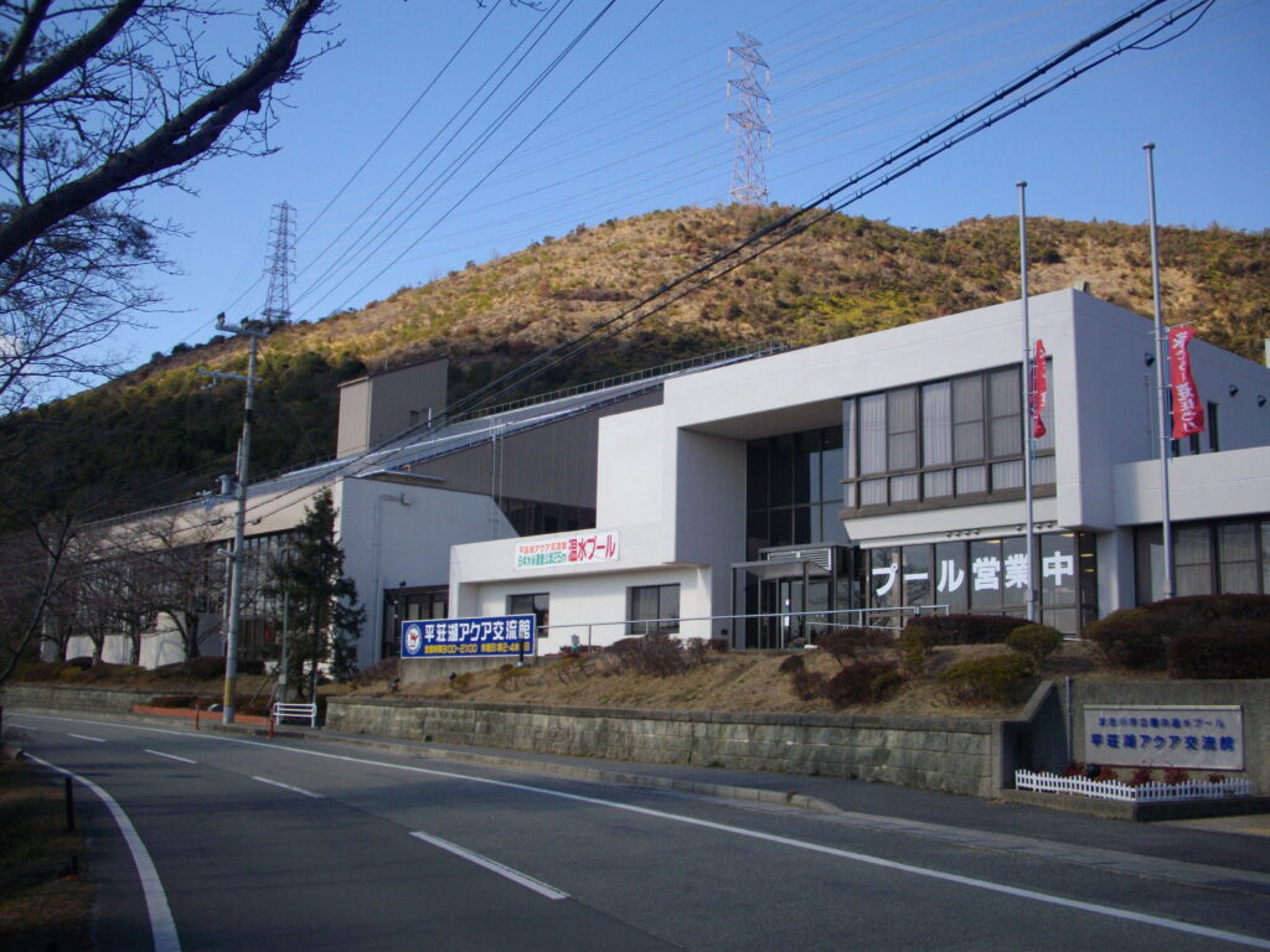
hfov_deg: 50.1
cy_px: 476
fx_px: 1357
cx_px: 635
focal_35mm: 37
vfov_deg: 38.7
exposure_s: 1/250
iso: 100
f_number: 5.6
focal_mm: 6.2
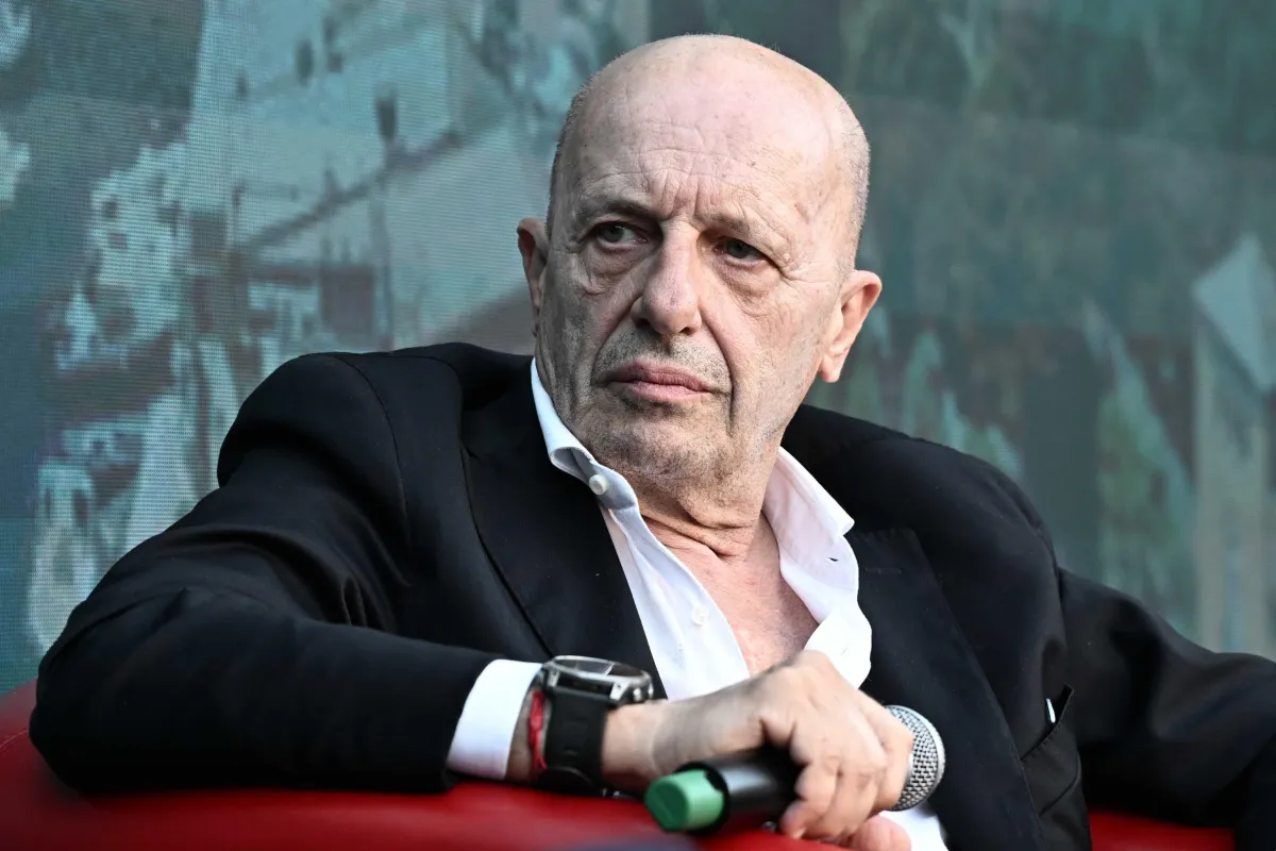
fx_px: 6380
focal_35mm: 180
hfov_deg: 11.4
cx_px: 638
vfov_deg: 7.6
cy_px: 426
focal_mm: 120
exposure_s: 1/400
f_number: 5
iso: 1600
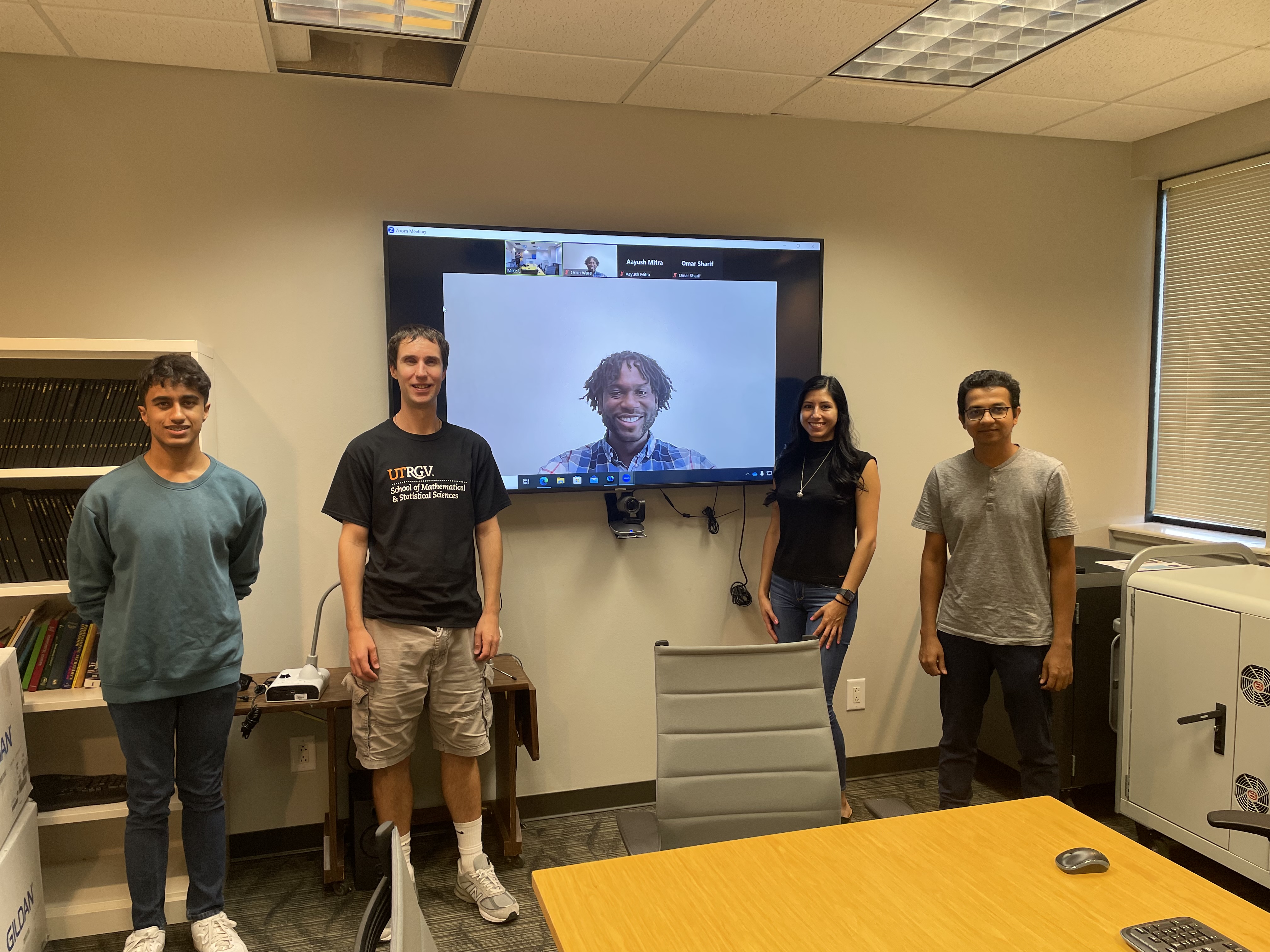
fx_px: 954
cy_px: 476
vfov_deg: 53.1
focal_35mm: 26
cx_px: 635
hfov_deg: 67.3
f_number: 1.6
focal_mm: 4.2
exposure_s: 1/60
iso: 80
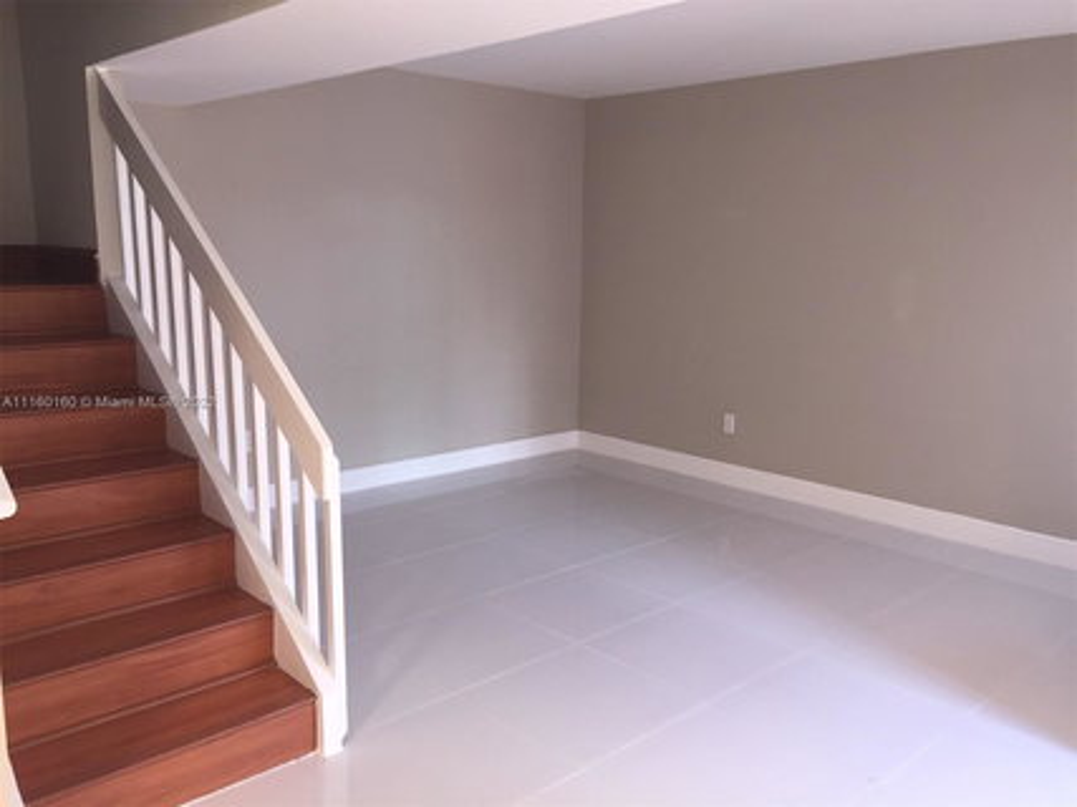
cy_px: 404
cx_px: 538
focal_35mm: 29
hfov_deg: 61.7
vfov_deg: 48.2
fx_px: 902
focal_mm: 4.15
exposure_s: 1/30
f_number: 2.2
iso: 64
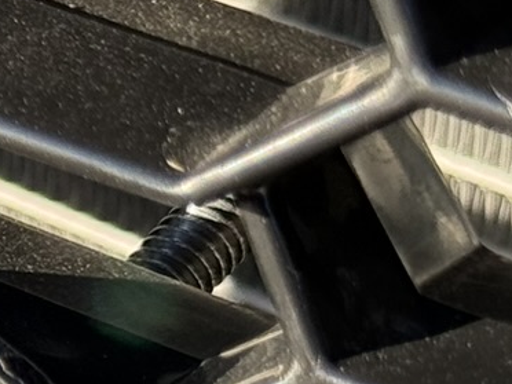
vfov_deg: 5.6
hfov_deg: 7.1
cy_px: 506
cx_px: -702
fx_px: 3905
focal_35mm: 264
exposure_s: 1/516
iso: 100
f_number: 1.78
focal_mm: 6.76
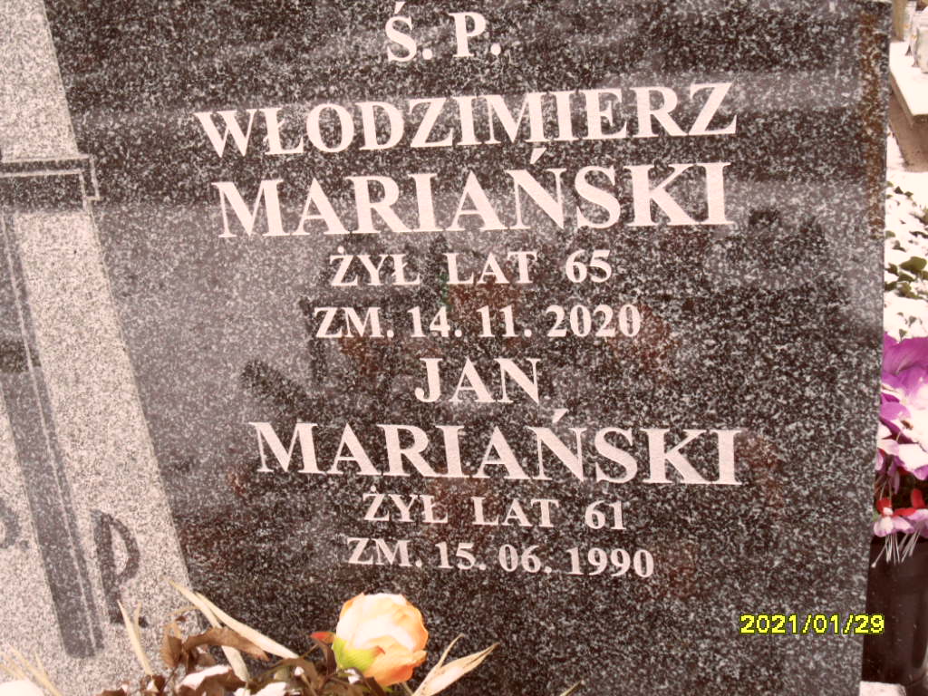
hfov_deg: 38.2
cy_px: 348
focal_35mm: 50
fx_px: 1340
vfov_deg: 29.1
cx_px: 464
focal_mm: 8.2
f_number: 3.8
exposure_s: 1/45
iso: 160
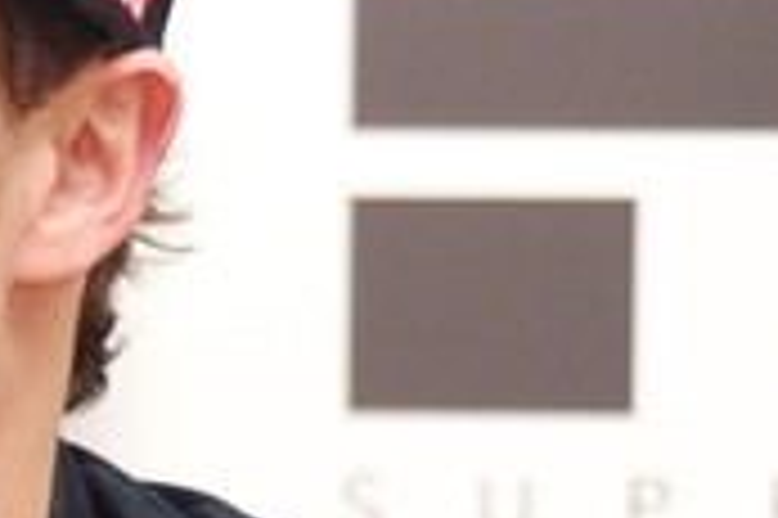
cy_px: 608
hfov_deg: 3.6
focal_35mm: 563
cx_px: -418
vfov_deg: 2.4
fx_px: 12155
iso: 400
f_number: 5.6
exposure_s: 1/125
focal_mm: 90
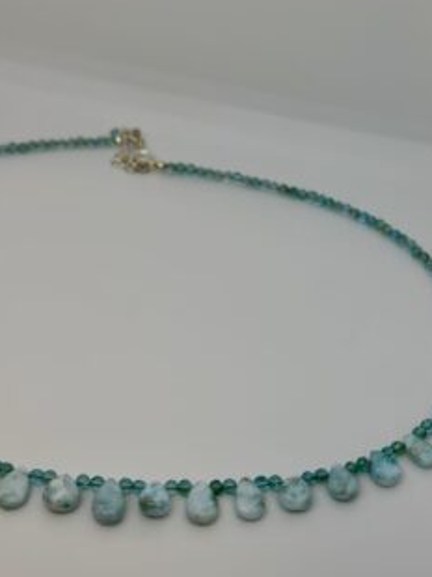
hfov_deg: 23.6
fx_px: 1033
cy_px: 294
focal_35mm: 62
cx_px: 242
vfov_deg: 31.2
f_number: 1.78
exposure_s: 1/663
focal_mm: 6.86
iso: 80
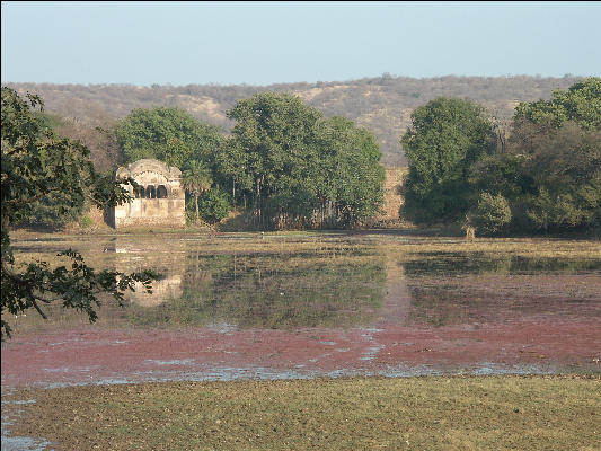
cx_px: 300
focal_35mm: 127
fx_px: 2205
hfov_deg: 15.5
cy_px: 226
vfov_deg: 11.7
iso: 100
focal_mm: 32.26
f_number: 5
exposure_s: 1/400
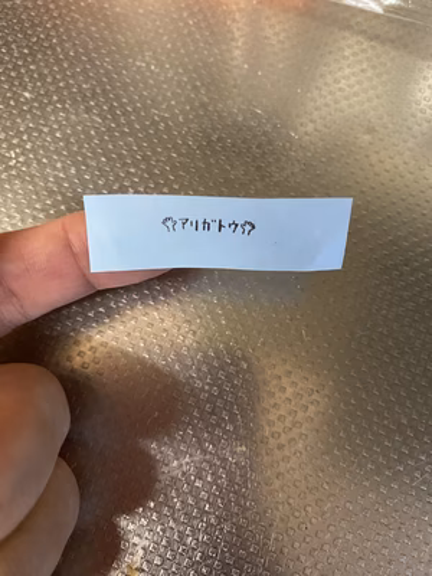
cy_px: 288
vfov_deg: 69.4
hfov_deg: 54.9
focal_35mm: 25
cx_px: 216
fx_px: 416
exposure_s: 1/33
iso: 640
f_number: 1.8
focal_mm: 4.25
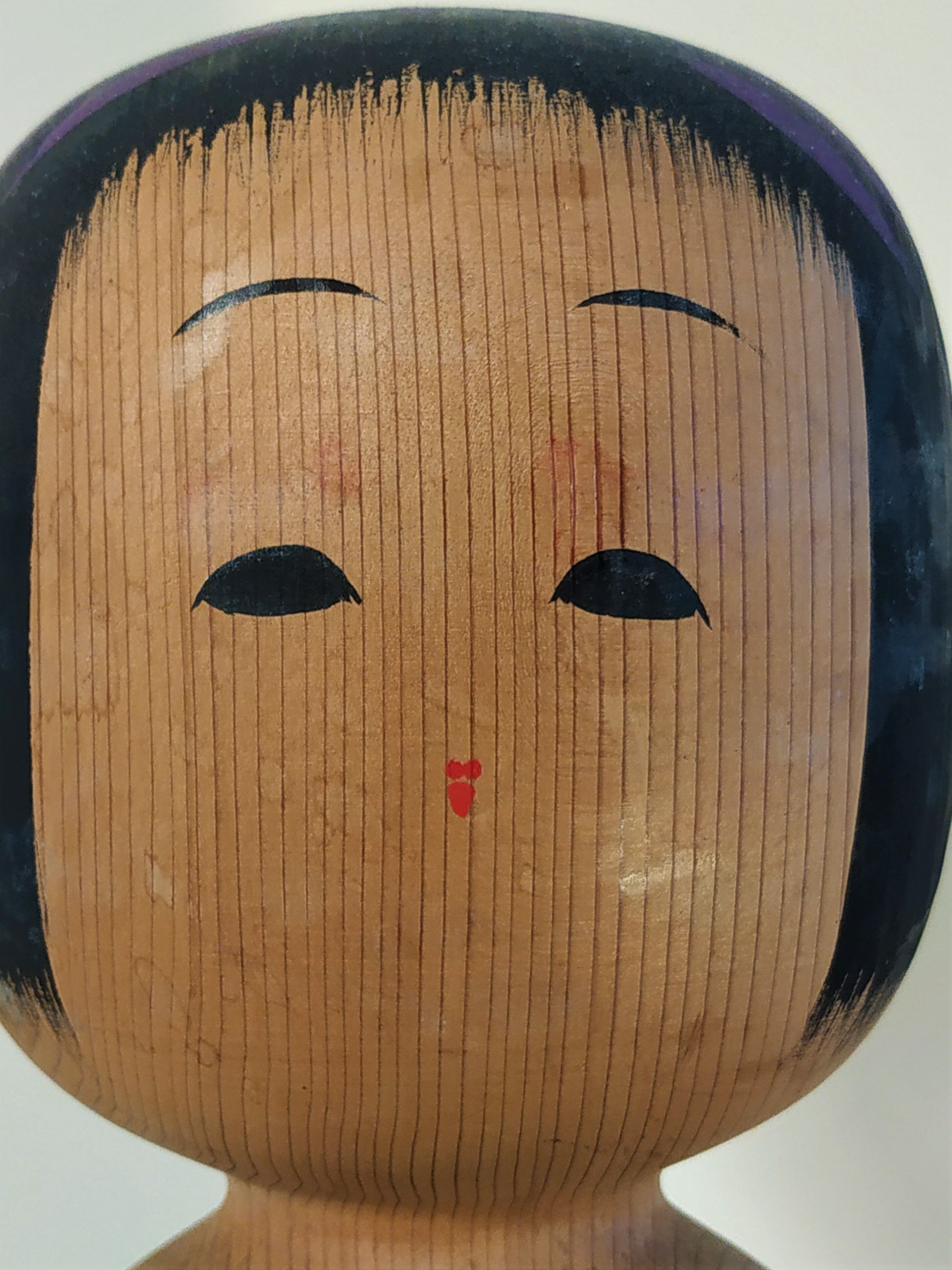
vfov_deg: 71.6
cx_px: 476
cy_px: 635
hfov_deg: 56.8
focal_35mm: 24
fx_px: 880
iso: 200
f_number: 1.9
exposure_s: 1/60
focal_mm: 3.94
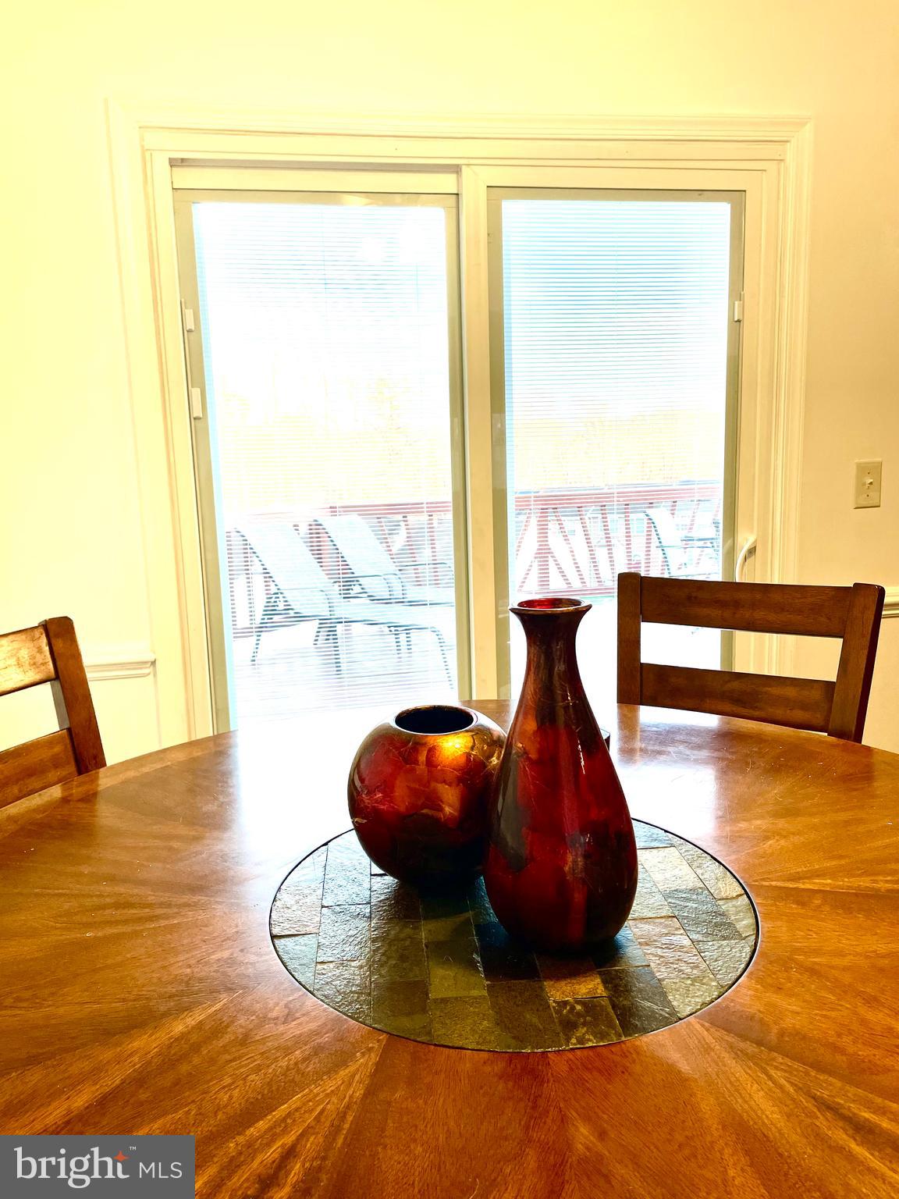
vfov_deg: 67.3
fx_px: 900
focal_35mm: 26
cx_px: 450
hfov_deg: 53.1
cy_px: 600
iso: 50
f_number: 1.6
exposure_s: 1/120
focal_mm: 4.2
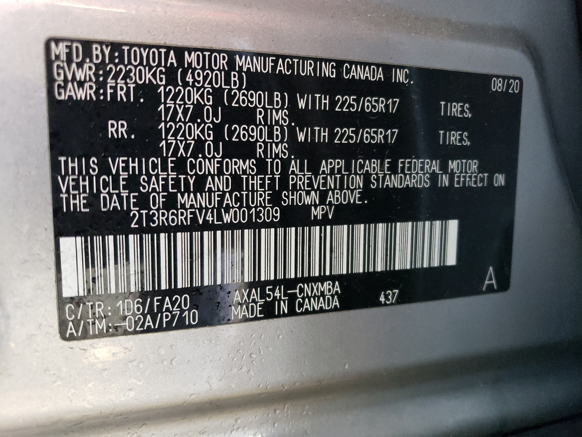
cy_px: 218
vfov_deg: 53.1
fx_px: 437
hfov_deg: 67.3
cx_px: 291
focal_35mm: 26
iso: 470
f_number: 1.5
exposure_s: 1/30
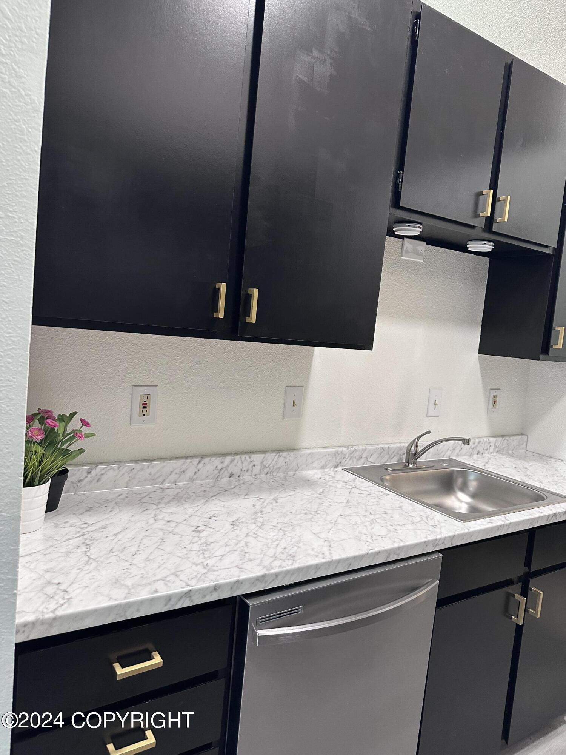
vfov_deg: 71.6
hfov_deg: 56.8
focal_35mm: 24
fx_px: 523
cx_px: 283
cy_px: 378
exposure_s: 1/60
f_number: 1.78
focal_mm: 6.86
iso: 320
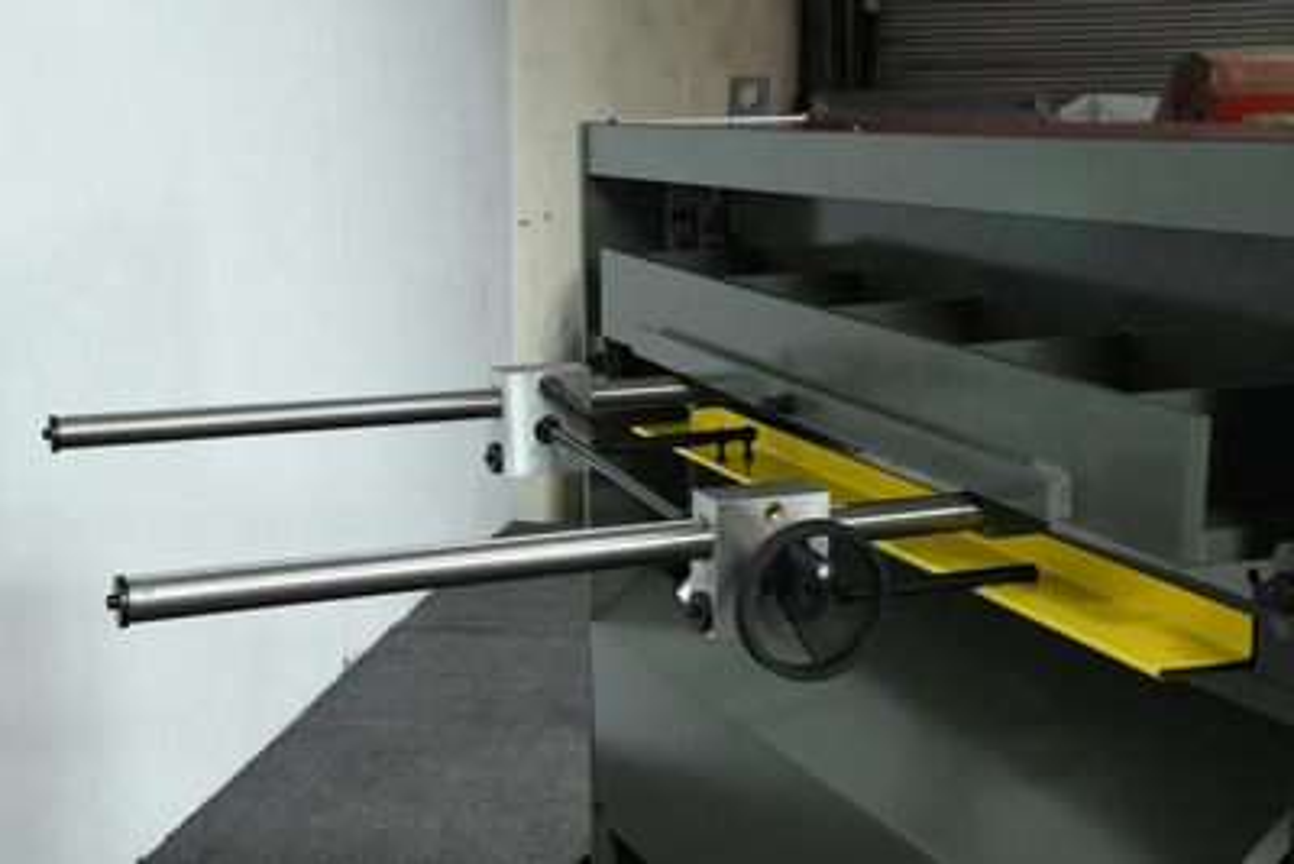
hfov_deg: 38.2
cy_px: 432
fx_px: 1870
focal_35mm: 52
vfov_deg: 26.0
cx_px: 647
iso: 400
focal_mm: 35
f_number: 8
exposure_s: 1/10
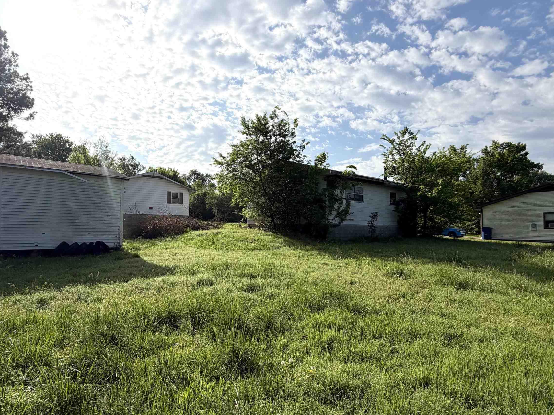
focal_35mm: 19
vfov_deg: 68.6
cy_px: 221
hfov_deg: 84.2
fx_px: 304
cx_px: 242
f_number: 2.2
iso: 32
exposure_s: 1/2024
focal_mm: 2.22
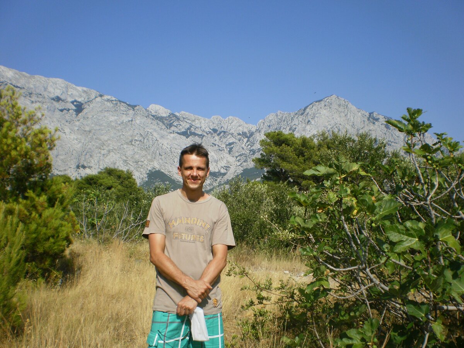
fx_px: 509
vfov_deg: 37.7
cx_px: 232
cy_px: 174
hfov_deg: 49.0
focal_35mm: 38
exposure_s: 1/800
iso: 100
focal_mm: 6.3
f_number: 4.6
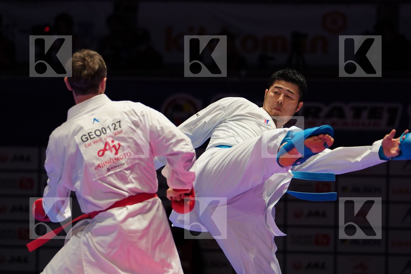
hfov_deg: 9.4
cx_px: 206
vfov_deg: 6.3
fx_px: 2500
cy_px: 137
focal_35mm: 219
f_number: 2.8
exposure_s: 1/1000
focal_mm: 146
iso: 1600
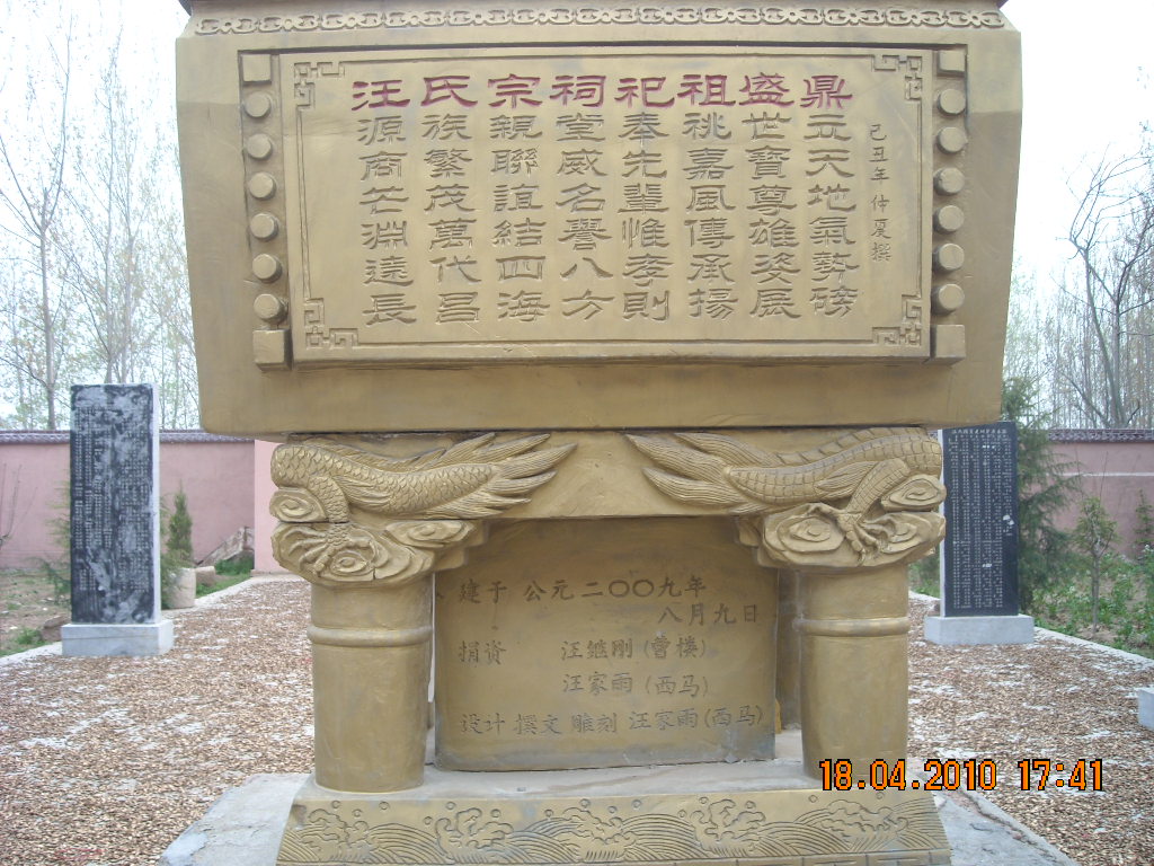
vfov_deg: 40.7
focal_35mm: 35
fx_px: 1167
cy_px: 433
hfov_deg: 52.6
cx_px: 577
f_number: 2.8
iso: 64
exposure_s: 1/91
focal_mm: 5.7
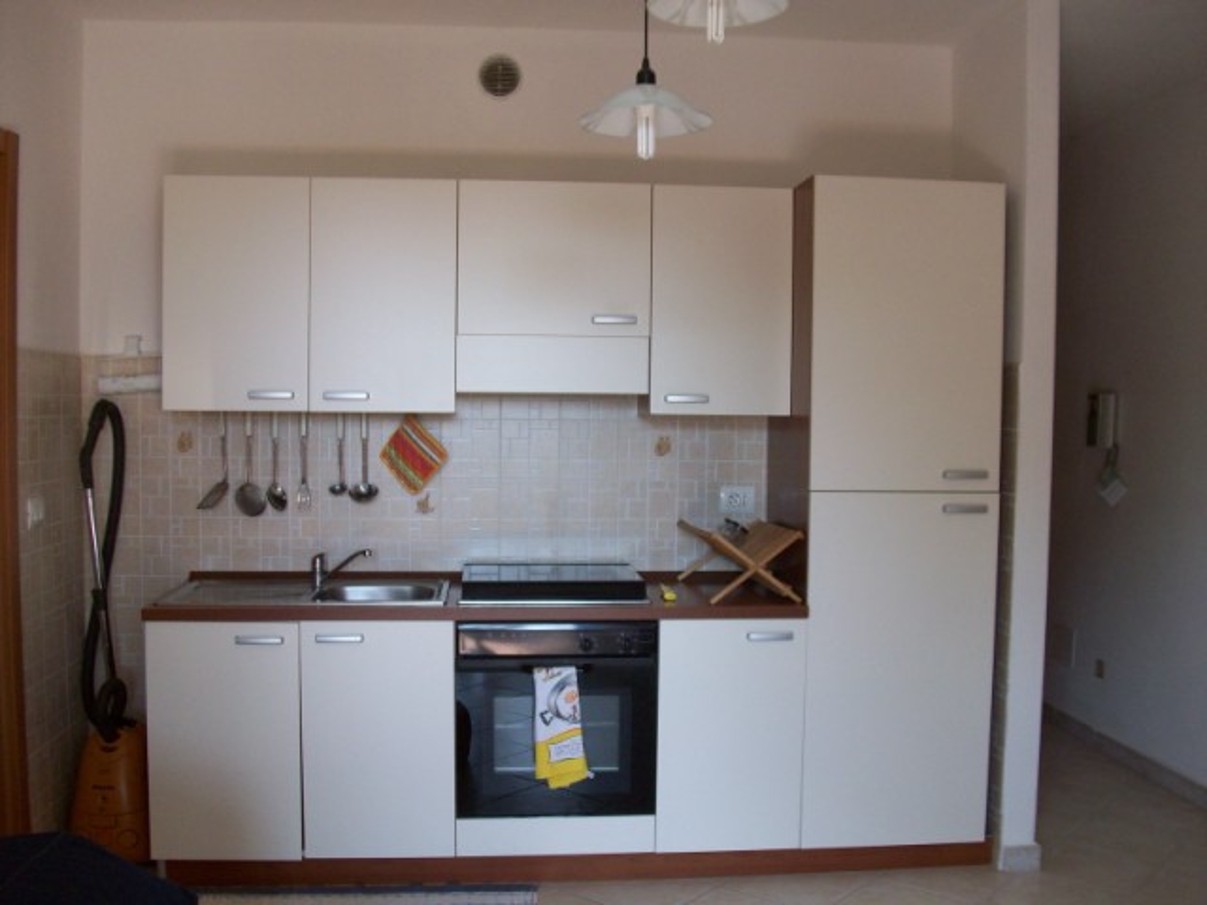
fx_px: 1186
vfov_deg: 41.8
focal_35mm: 34
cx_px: 604
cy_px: 452
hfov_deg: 54.0
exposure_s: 1/60
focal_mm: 5.7
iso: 89
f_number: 2.8
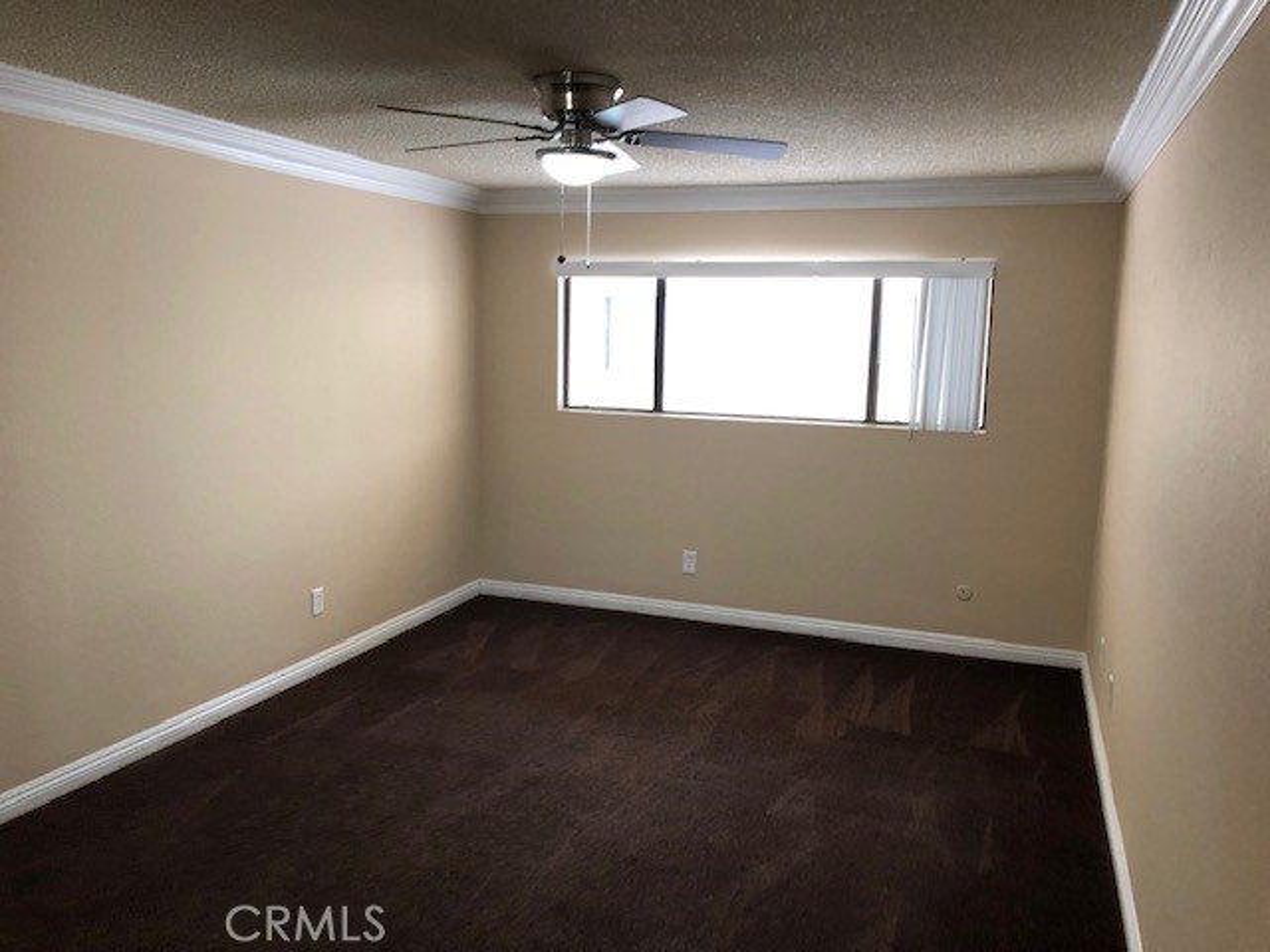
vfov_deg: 49.7
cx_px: 635
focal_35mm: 28
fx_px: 1027
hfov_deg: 63.4
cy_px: 476
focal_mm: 4
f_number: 1.8
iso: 40
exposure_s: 1/15
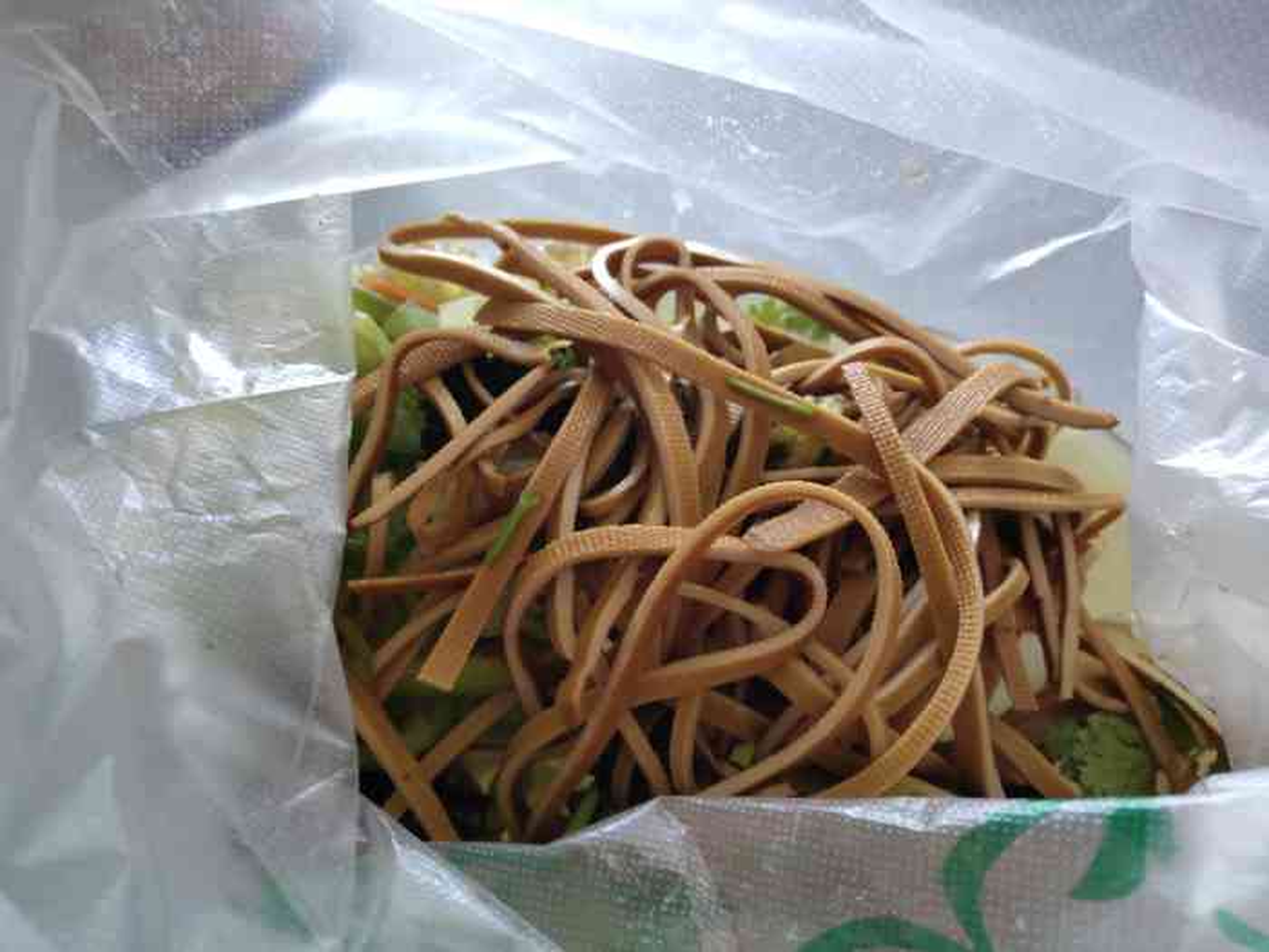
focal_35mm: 26
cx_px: 634
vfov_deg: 53.1
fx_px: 953
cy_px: 476
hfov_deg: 67.3
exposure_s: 1/33
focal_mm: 3.87
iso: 490
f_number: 2
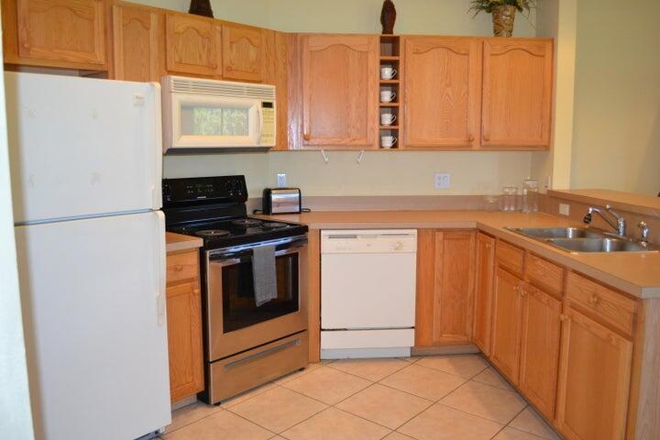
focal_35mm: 30
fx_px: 550
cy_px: 220
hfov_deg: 61.9
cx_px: 330
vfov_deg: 43.6
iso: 900
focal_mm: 20
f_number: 3.8
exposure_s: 1/60
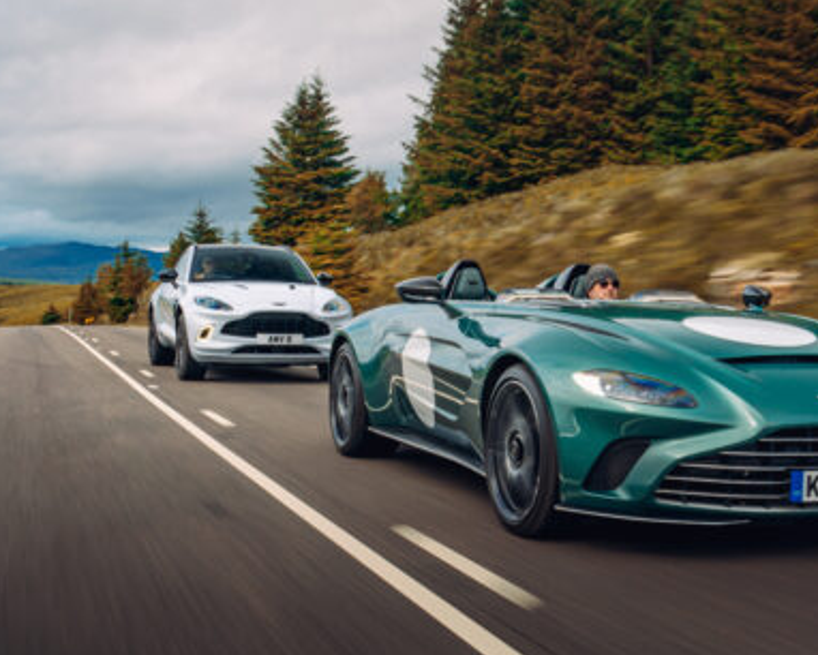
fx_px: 1187
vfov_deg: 30.9
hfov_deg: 37.9
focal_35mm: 49
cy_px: 302
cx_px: 488
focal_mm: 26
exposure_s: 1/30
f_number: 14
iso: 200
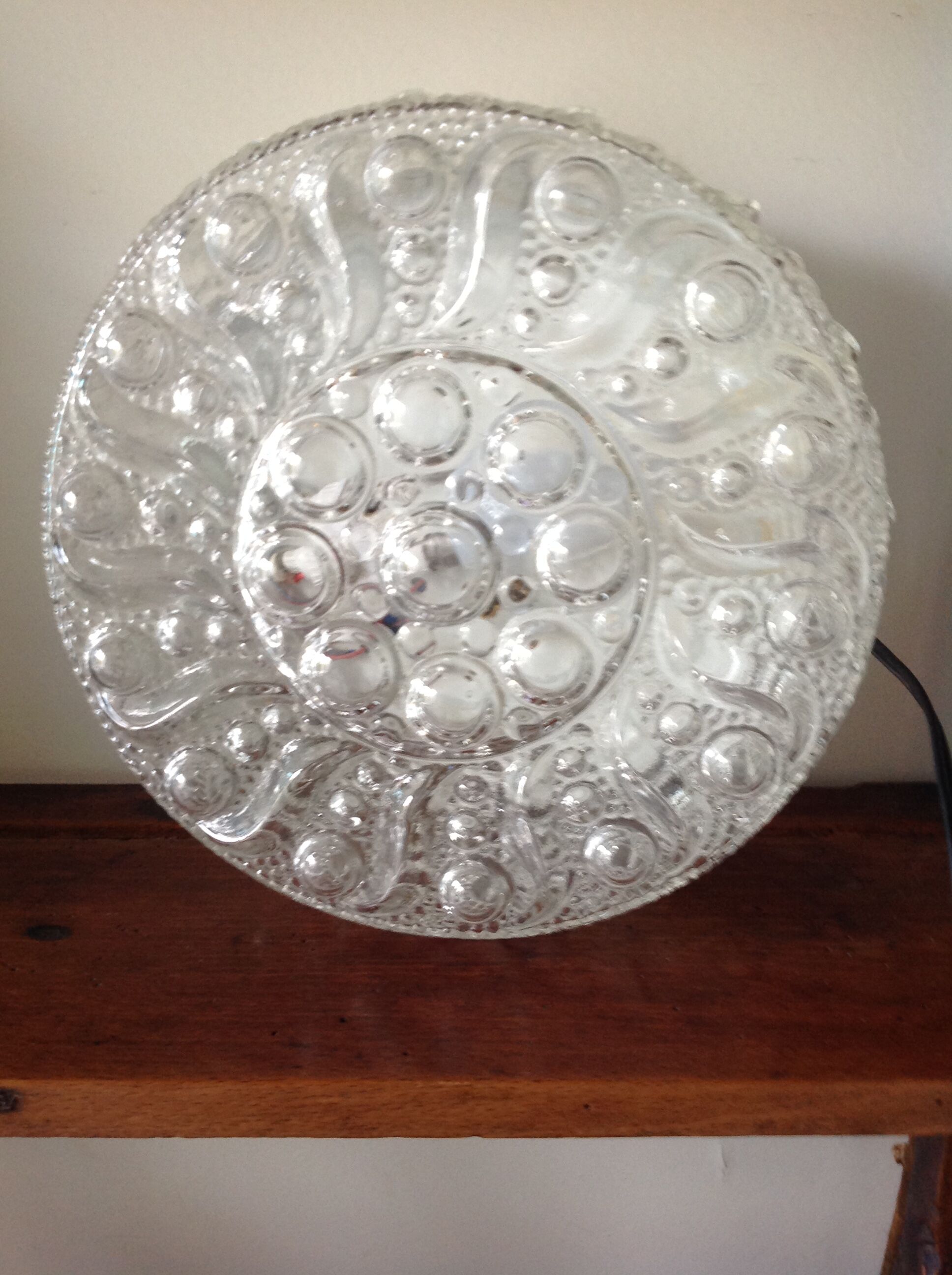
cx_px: 476
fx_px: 1287
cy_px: 638
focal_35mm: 35
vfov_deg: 52.7
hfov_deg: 40.6
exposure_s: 1/15
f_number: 2.4
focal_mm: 4.28
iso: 125
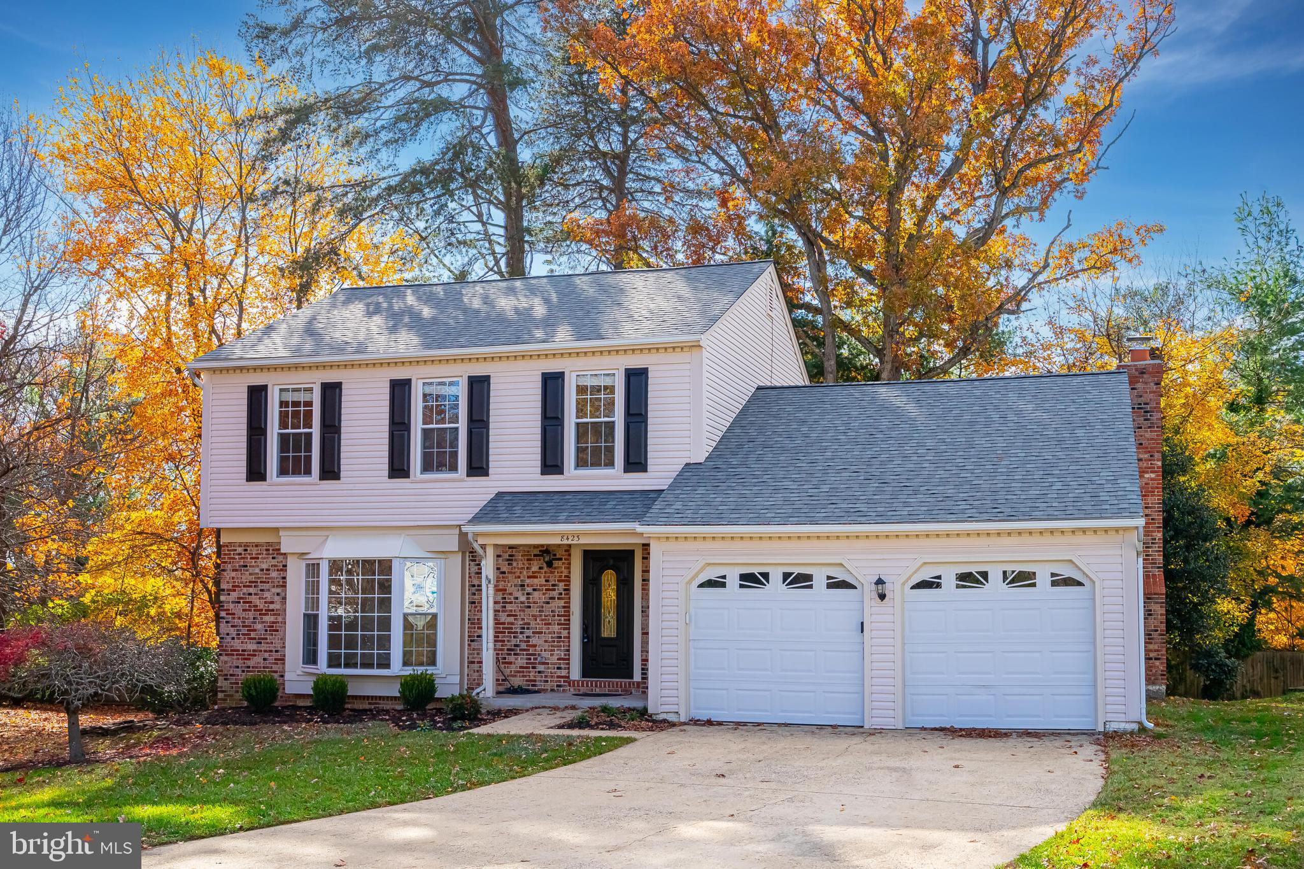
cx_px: 652
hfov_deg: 54.4
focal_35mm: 35
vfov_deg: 37.8
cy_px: 434
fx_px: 1268
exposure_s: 1/5000
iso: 640
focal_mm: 35
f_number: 8
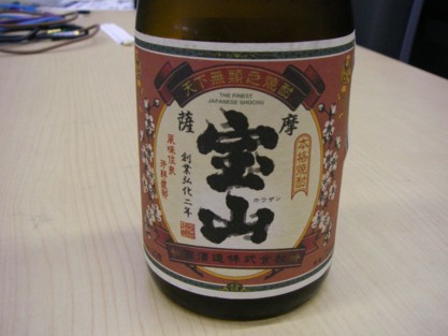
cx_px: 225
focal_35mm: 41
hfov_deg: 45.8
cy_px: 177
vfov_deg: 35.1
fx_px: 531
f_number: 3.3
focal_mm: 6.3
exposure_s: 1/50
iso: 320
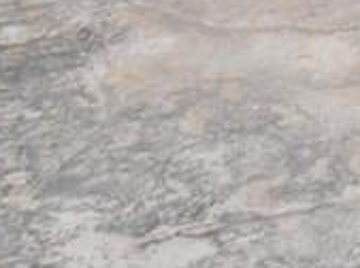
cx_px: 724
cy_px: -540
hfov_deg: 11.3
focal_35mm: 158
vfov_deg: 8.0
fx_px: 1640
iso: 80
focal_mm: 4.7
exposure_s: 1/320
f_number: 3.4
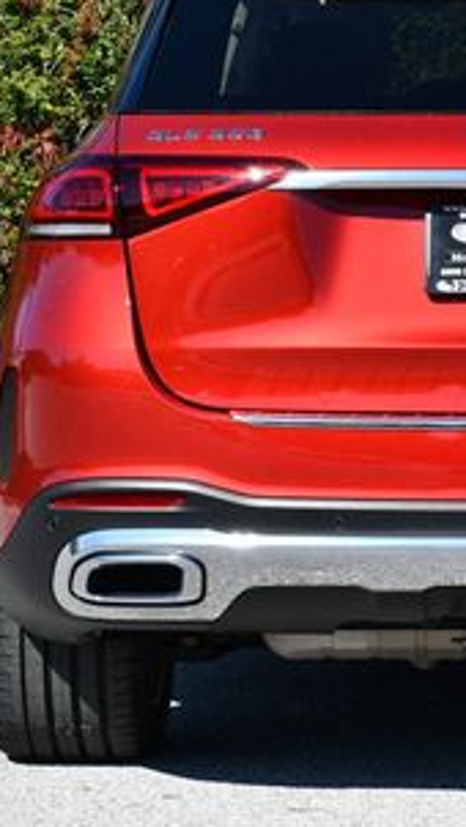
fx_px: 3908
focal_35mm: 178
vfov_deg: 12.1
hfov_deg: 6.8
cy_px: 252
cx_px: 493
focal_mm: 40
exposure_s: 1/250
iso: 100
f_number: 8
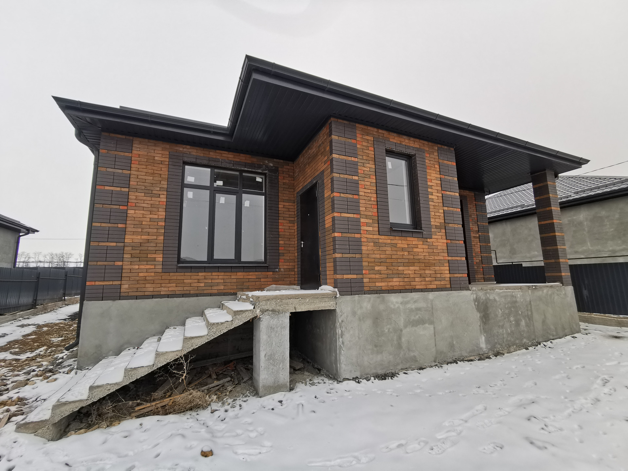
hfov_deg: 94.5
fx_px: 290
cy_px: 236
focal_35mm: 16
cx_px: 314
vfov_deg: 78.1
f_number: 2.2
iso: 50
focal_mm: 2.35
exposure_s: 1/161
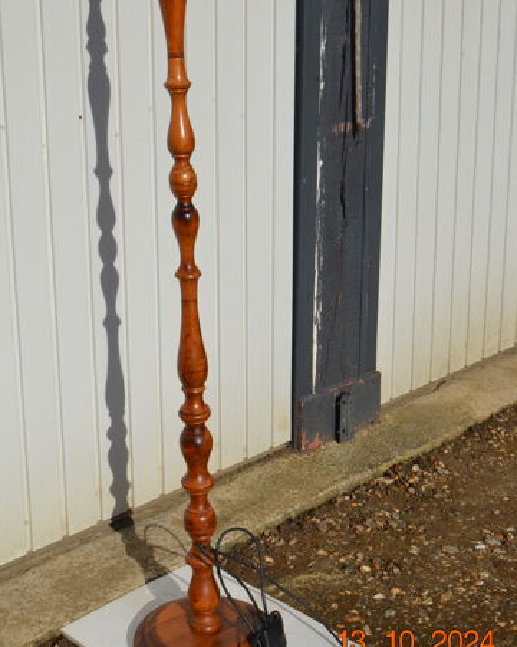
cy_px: 236
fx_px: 1033
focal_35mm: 54
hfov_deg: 28.0
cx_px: 191
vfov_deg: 34.5
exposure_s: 1/400
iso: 100
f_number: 10
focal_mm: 24
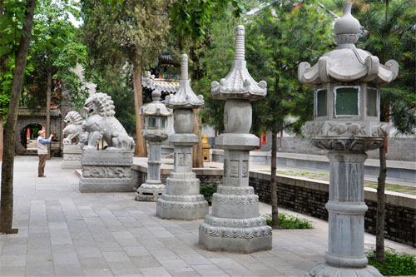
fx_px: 450
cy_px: 138
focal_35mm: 39
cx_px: 208
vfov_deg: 34.2
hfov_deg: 49.6
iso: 400
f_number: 9
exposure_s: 1/100
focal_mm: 26
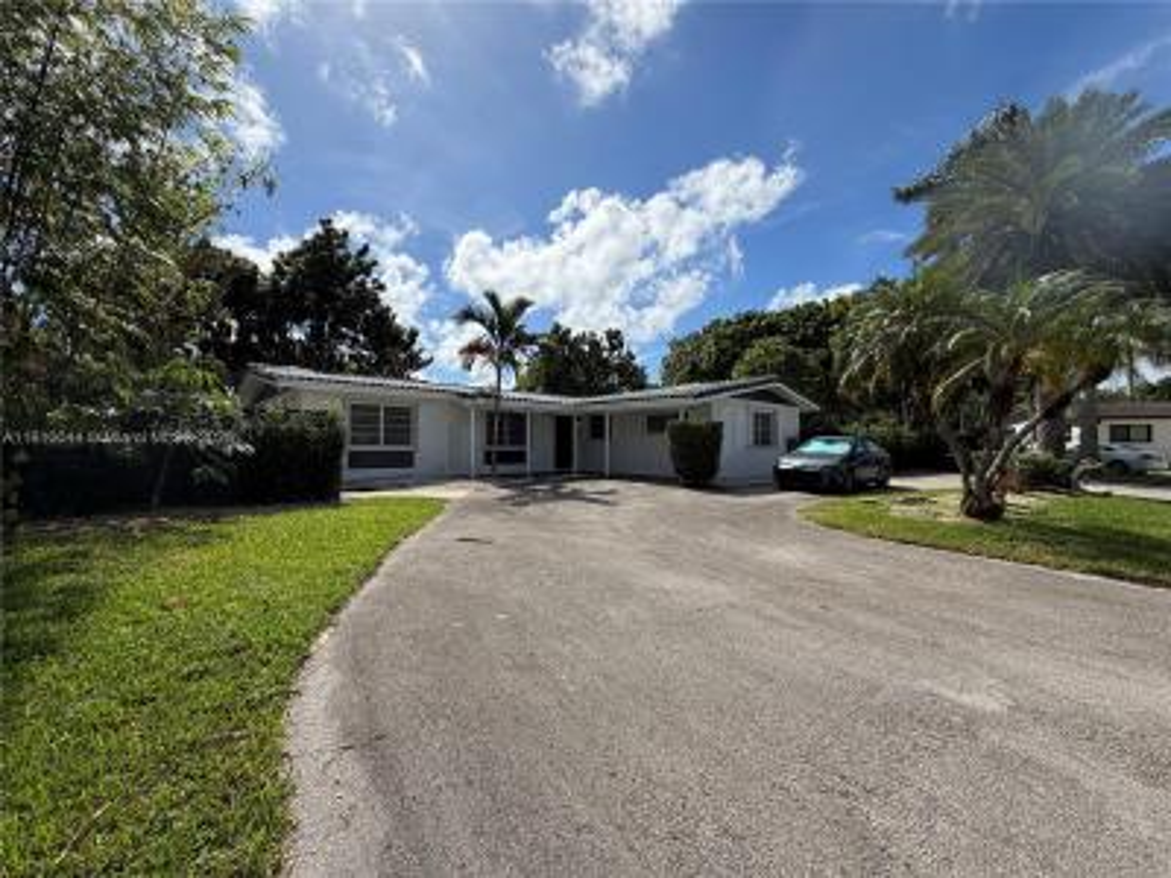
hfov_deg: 102.1
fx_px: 474
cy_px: 439
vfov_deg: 85.7
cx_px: 586
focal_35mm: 14
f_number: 2.2
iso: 25
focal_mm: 2.22
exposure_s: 1/1259
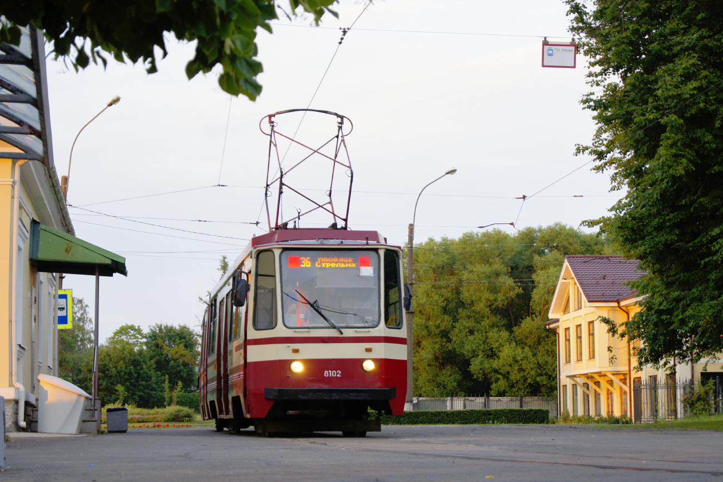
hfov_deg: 24.6
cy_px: 241
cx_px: 362
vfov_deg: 16.6
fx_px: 1657
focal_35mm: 82
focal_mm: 55
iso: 200
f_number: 5.6
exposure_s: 1/100
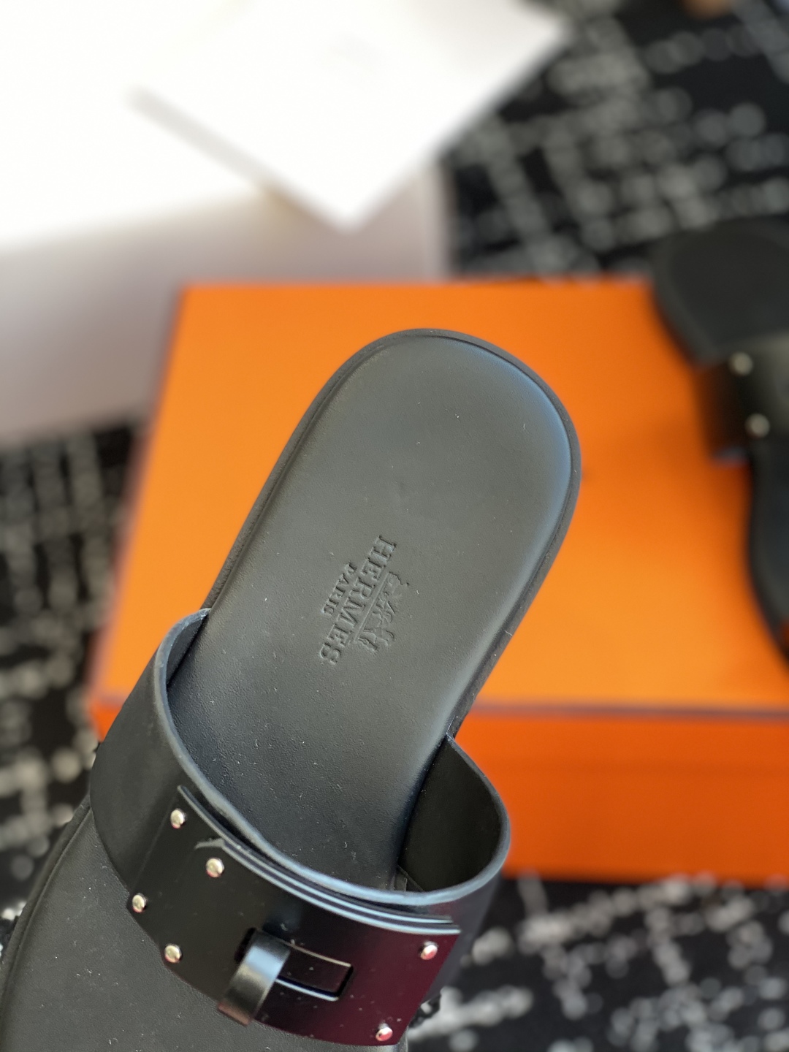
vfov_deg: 36.8
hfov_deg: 28.0
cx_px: 394
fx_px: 1580
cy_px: 526
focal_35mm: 52
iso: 50
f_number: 2
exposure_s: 1/122
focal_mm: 6
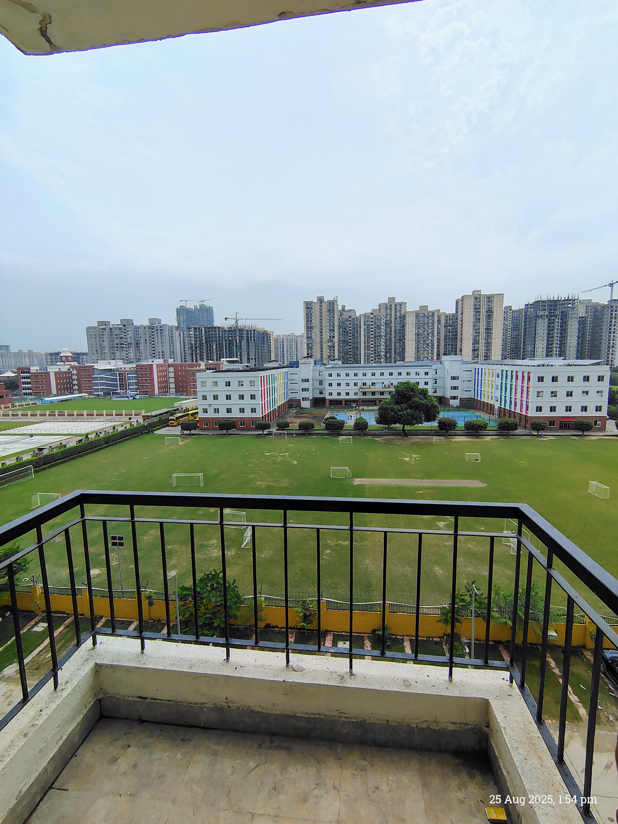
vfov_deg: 94.5
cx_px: 309
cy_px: 412
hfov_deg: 78.1
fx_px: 381
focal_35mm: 16
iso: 100
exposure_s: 1/1526
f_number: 2.2
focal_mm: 2.13
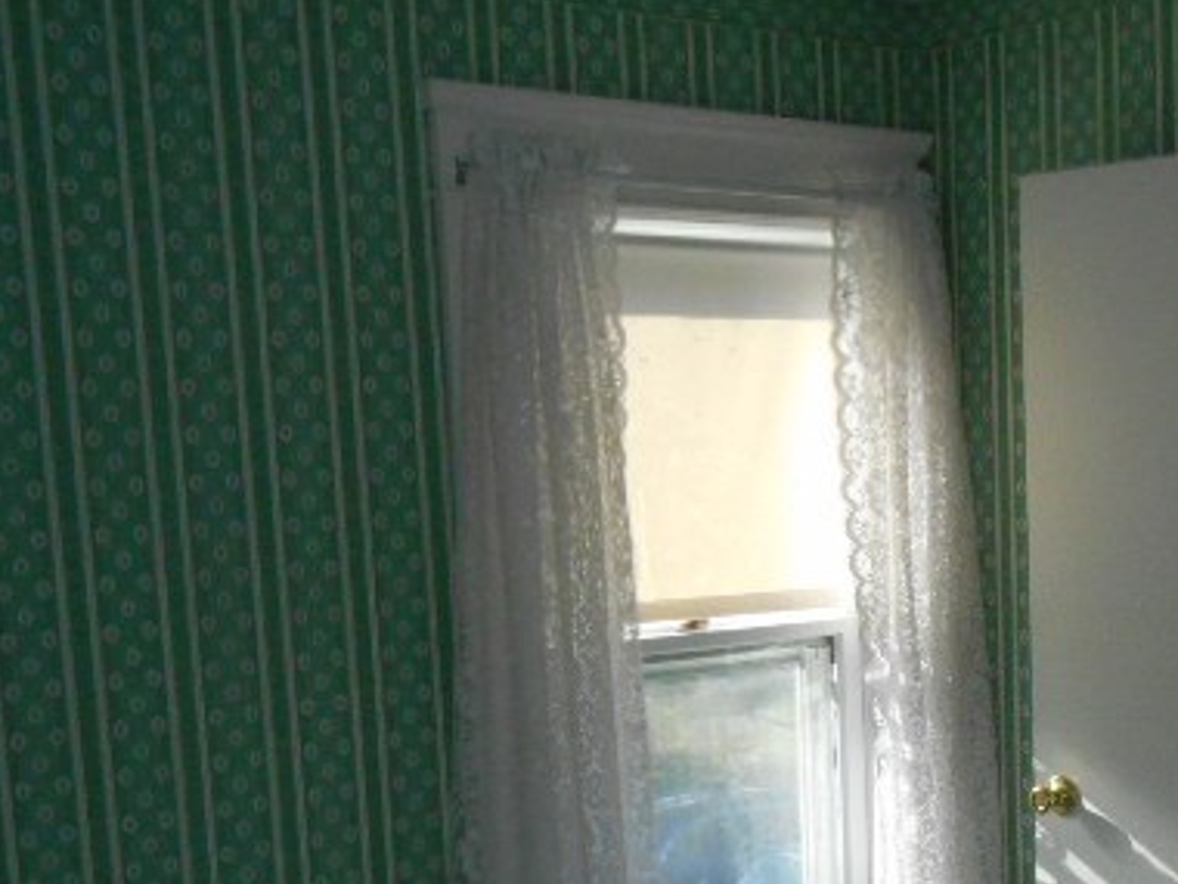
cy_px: 720
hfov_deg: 31.7
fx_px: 2008
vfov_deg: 24.4
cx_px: 967
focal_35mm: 59
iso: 500
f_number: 11.8
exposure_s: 1/80
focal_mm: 6.3
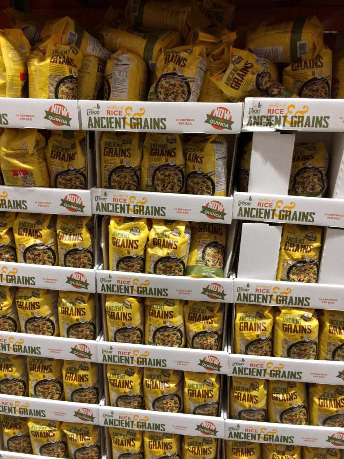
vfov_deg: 61.7
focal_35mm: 29
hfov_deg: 48.2
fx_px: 384
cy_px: 230
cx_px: 172
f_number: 2.2
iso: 100
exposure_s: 1/33
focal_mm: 4.15
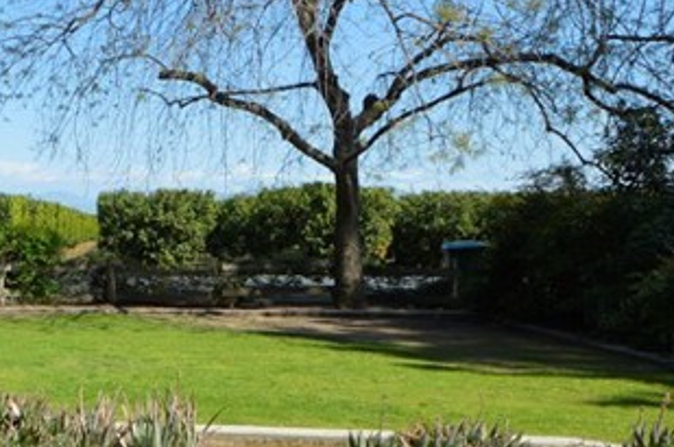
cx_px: -151
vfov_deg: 24.7
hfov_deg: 30.5
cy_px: 214
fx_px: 1022
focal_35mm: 55
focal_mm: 11
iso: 100
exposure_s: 1/250
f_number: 8
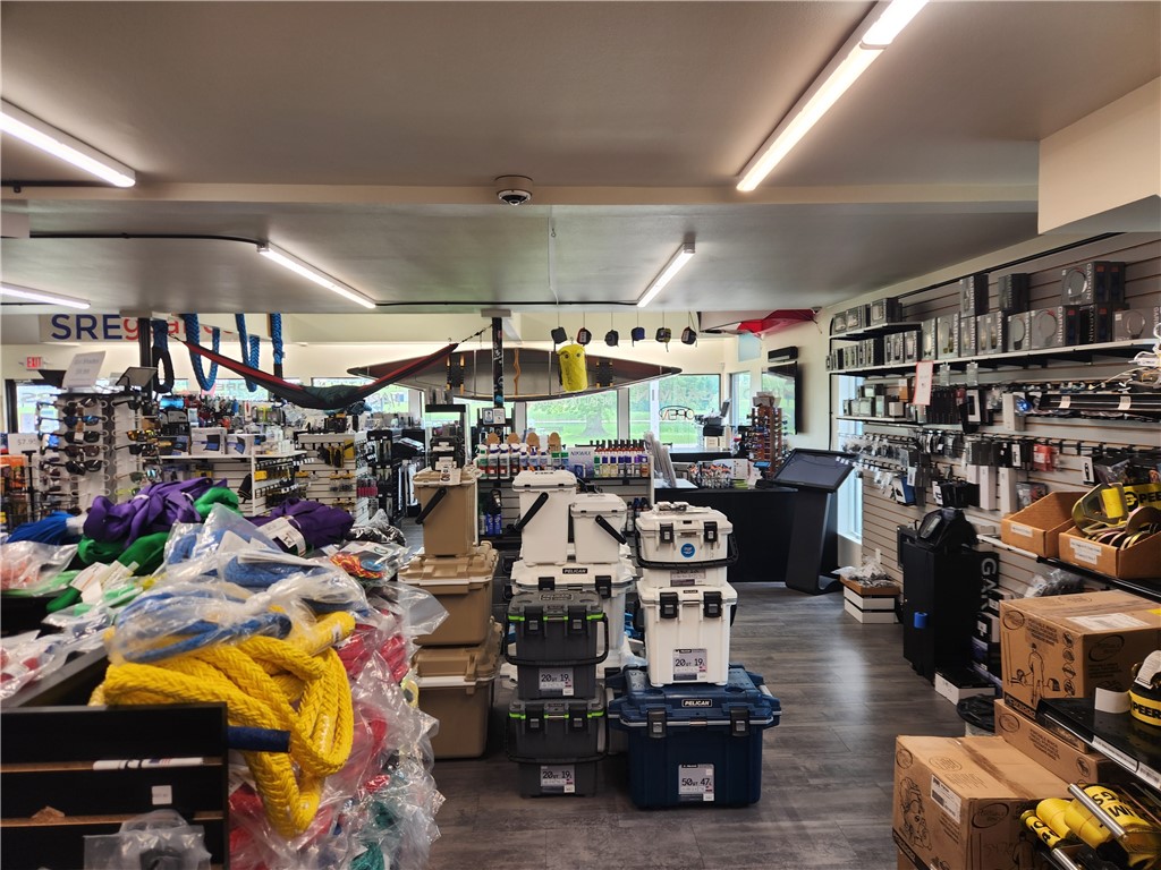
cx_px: 580
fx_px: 771
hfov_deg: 73.9
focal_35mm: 23
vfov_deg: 58.9
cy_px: 435
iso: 25
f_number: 1.8
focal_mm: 5.4
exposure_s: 1/55
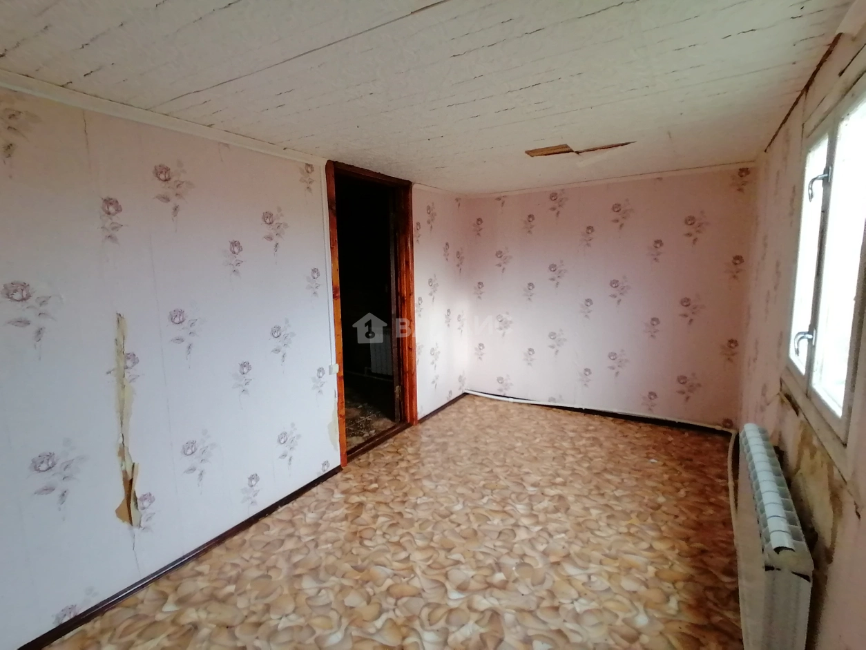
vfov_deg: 74.7
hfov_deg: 91.0
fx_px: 425
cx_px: 433
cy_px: 325
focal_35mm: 17
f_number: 2.4
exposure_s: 1/33.3
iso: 200
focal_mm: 1.78
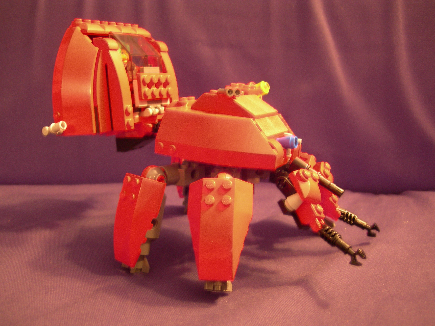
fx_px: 478
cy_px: 163
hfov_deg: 49.0
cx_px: 218
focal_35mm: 38
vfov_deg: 37.7
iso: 200
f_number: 2.8
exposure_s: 1/3.6
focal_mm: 7.8
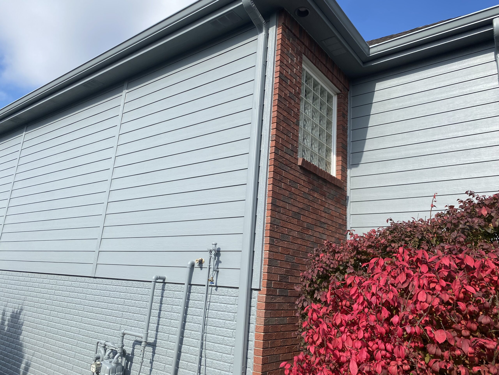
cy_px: 188
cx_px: 250
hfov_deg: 67.3
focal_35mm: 26
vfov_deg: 53.1
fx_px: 375
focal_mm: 4.25
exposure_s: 1/2890
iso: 32
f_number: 1.8
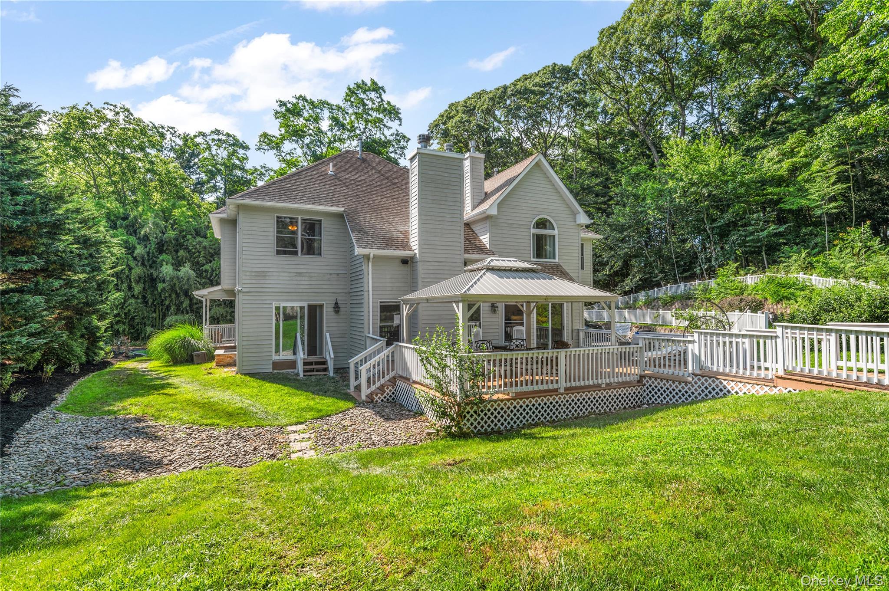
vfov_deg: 67.3
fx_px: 444
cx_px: 444
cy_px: 296
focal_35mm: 18
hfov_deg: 90.0
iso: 100
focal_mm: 18
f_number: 8
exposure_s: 1/160
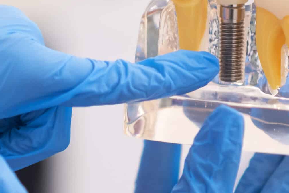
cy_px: 44
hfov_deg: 9.6
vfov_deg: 6.4
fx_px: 1710
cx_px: 314
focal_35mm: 213
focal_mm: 56
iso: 640
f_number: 1.4
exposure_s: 1/100
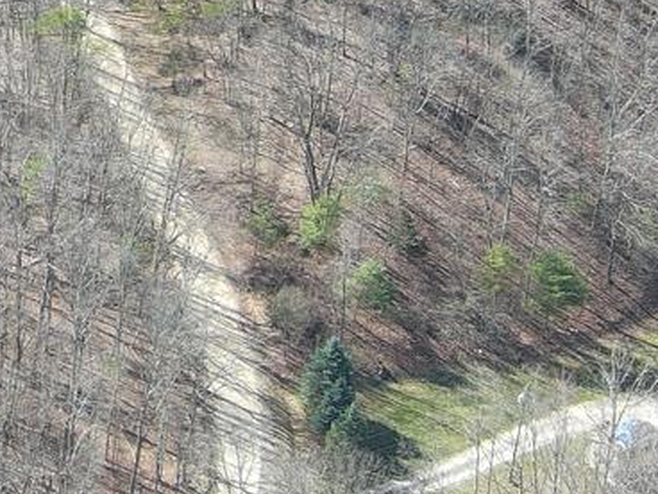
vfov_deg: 9.2
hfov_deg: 11.5
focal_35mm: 155
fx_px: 2946
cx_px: -651
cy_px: -377
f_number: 2.8
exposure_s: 1/274
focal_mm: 10.57
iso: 100
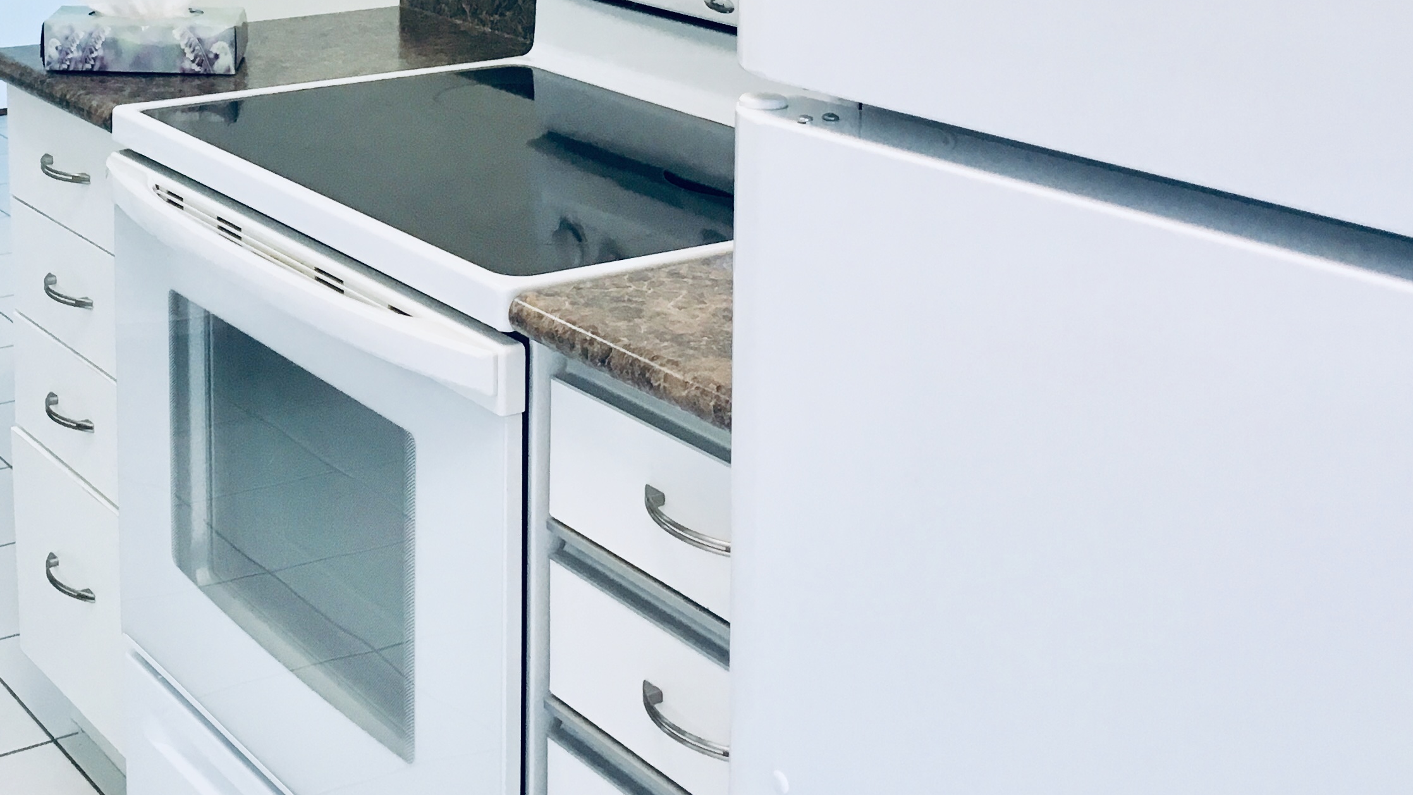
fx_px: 2136
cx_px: 319
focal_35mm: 57
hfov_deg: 35.6
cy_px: -34
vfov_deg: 20.3
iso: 32
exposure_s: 1/30
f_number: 2.2
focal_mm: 4.15
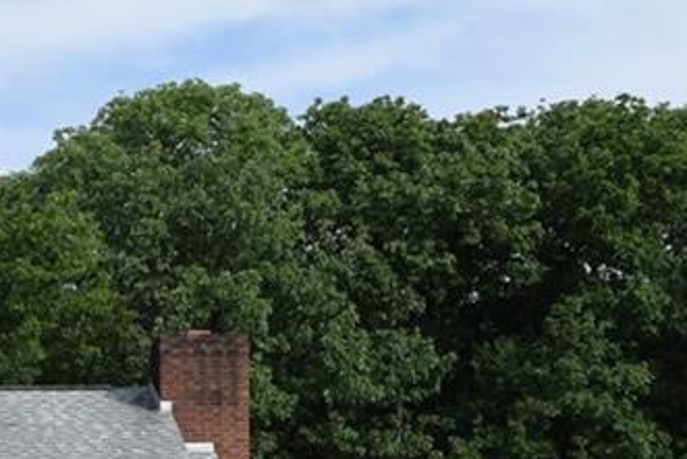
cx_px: -125
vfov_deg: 13.1
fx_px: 1947
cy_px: 563
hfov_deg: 19.0
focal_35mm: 102
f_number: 10
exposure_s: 1/400
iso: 200
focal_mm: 22
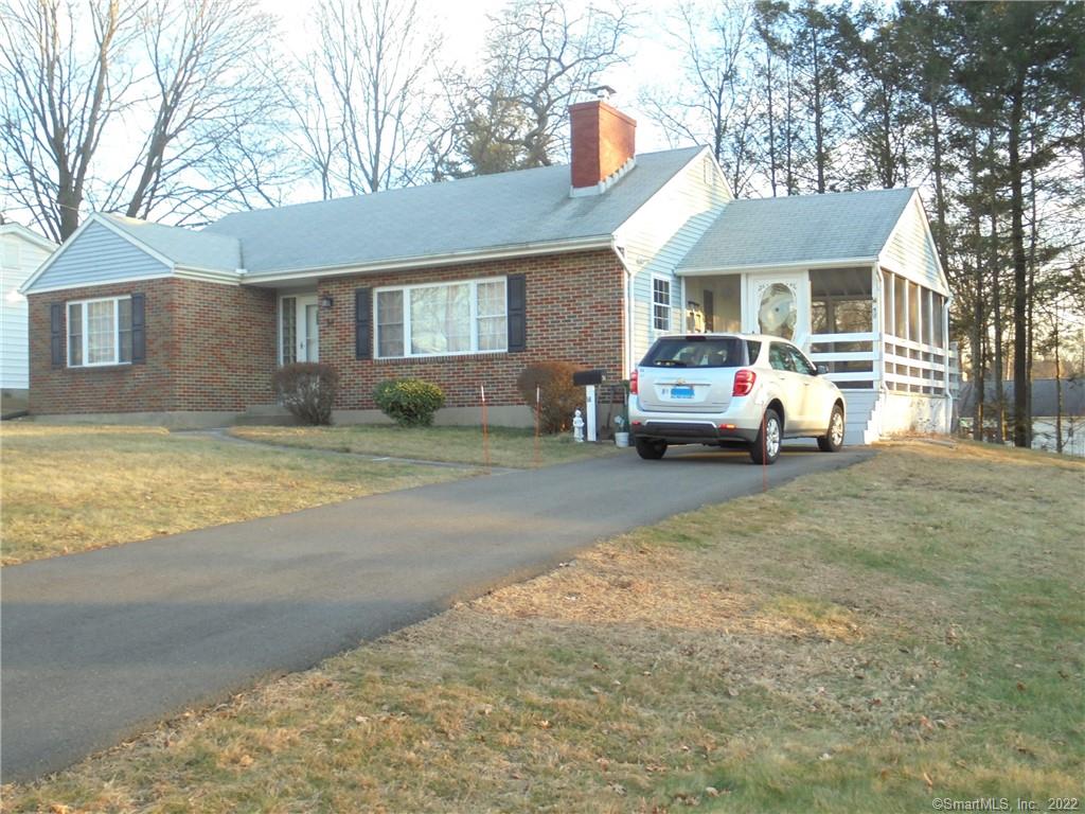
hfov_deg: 49.0
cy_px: 407
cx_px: 542
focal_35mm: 38
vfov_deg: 37.7
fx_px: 1191
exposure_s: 1/60
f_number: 4.2
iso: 100
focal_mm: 6.9
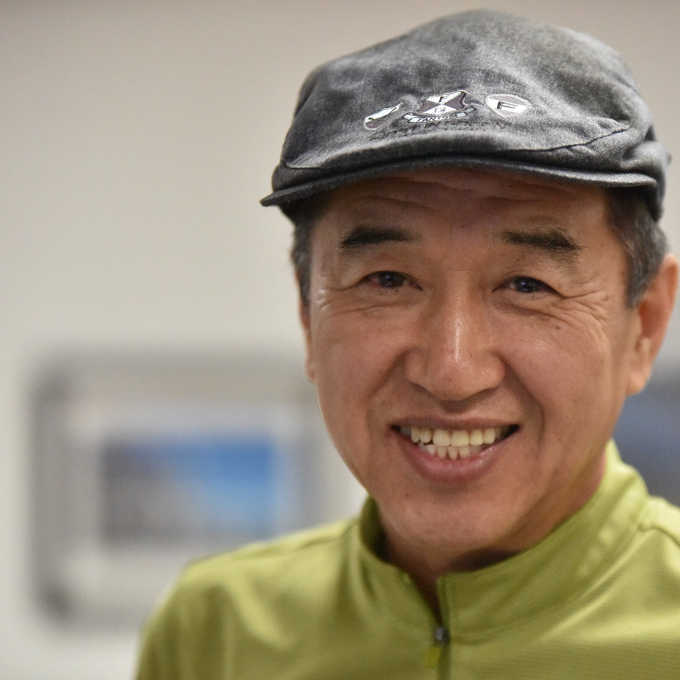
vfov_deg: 9.8
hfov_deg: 9.8
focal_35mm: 179
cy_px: 340
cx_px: 422
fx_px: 3978
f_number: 2.8
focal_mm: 140
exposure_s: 1/1000
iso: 12800
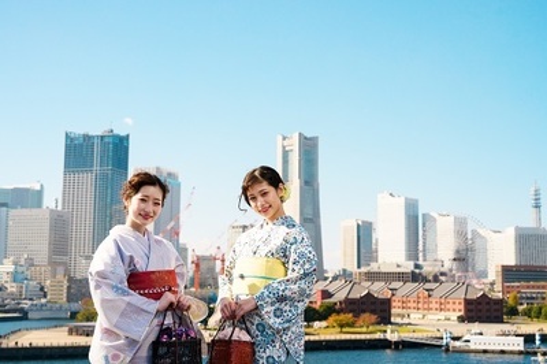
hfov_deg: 39.6
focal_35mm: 50
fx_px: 759
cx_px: 274
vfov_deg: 26.9
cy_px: 182
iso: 400
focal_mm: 50
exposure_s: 1/125
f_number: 5.6
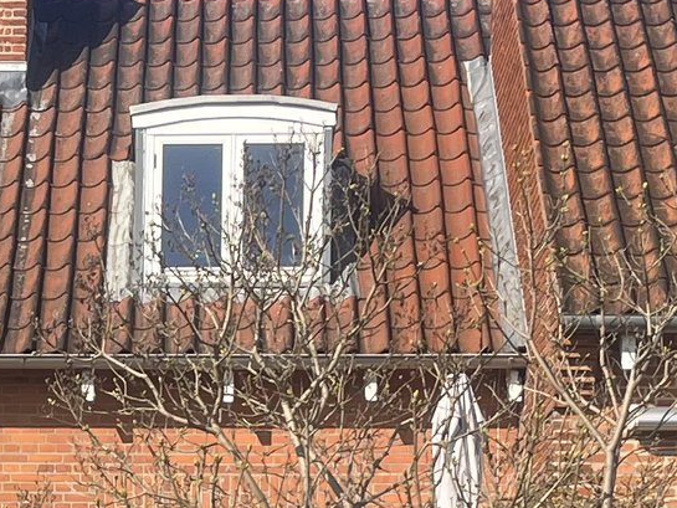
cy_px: 624
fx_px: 2797
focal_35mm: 143
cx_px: -22
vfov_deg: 10.2
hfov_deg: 13.6
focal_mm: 5.1
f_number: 1.6
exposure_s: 1/2755
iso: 50
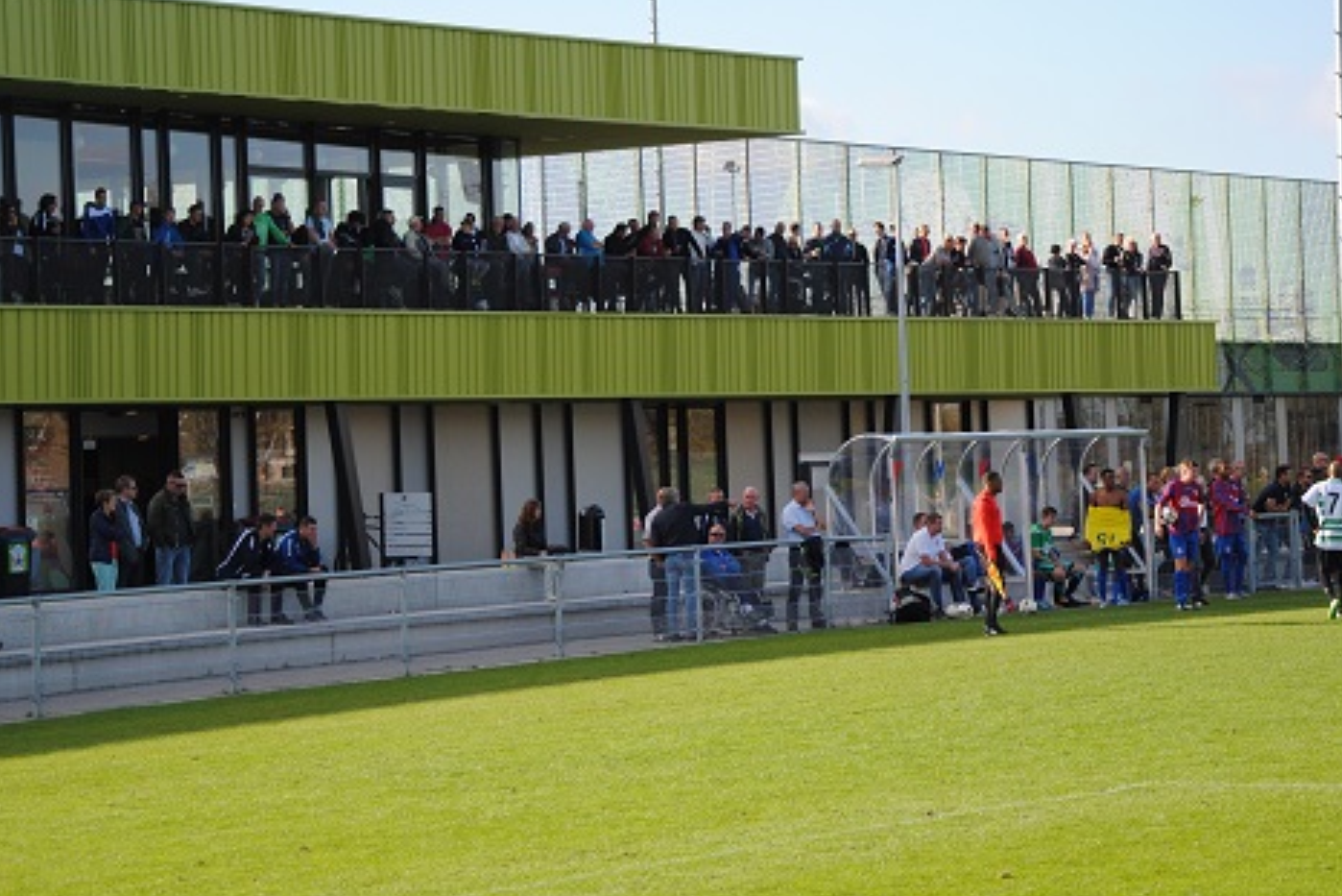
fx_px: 4176
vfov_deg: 12.2
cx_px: 737
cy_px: 330
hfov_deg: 18.3
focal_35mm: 112
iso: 200
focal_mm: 58
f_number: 5.6
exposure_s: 1/500
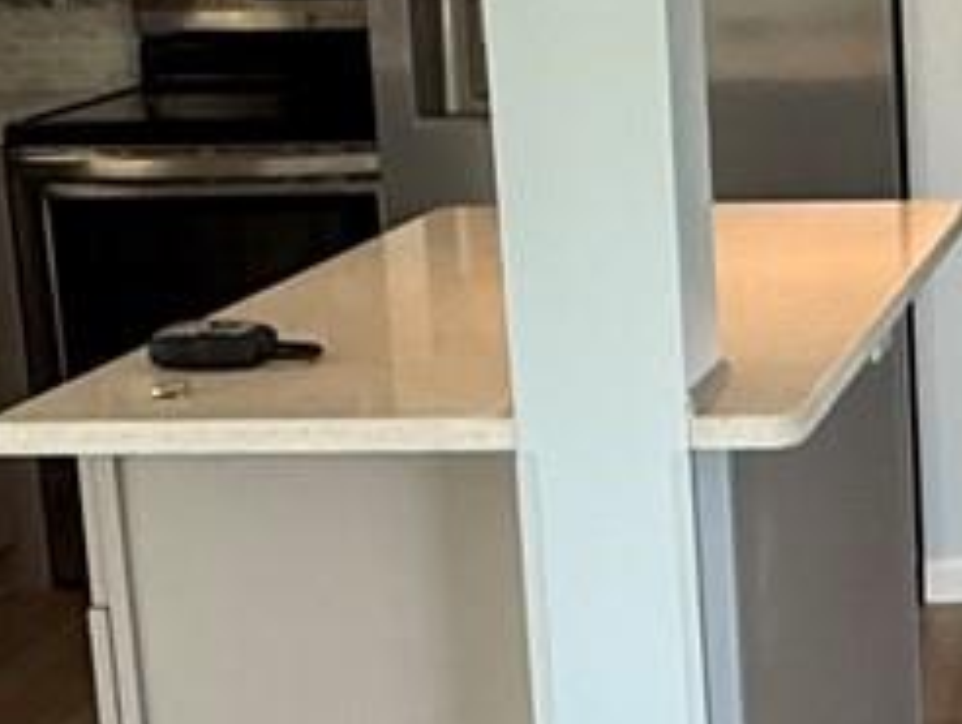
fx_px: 2531
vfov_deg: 16.2
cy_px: 262
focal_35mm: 91
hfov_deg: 19.7
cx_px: 1279
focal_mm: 2.22
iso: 320
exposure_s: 1/120
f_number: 2.2
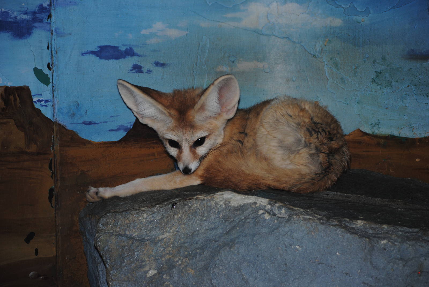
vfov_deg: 14.1
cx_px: 214
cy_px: 144
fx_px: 1163
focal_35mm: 98
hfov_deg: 20.9
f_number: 4.2
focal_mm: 65
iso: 200
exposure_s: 1/60
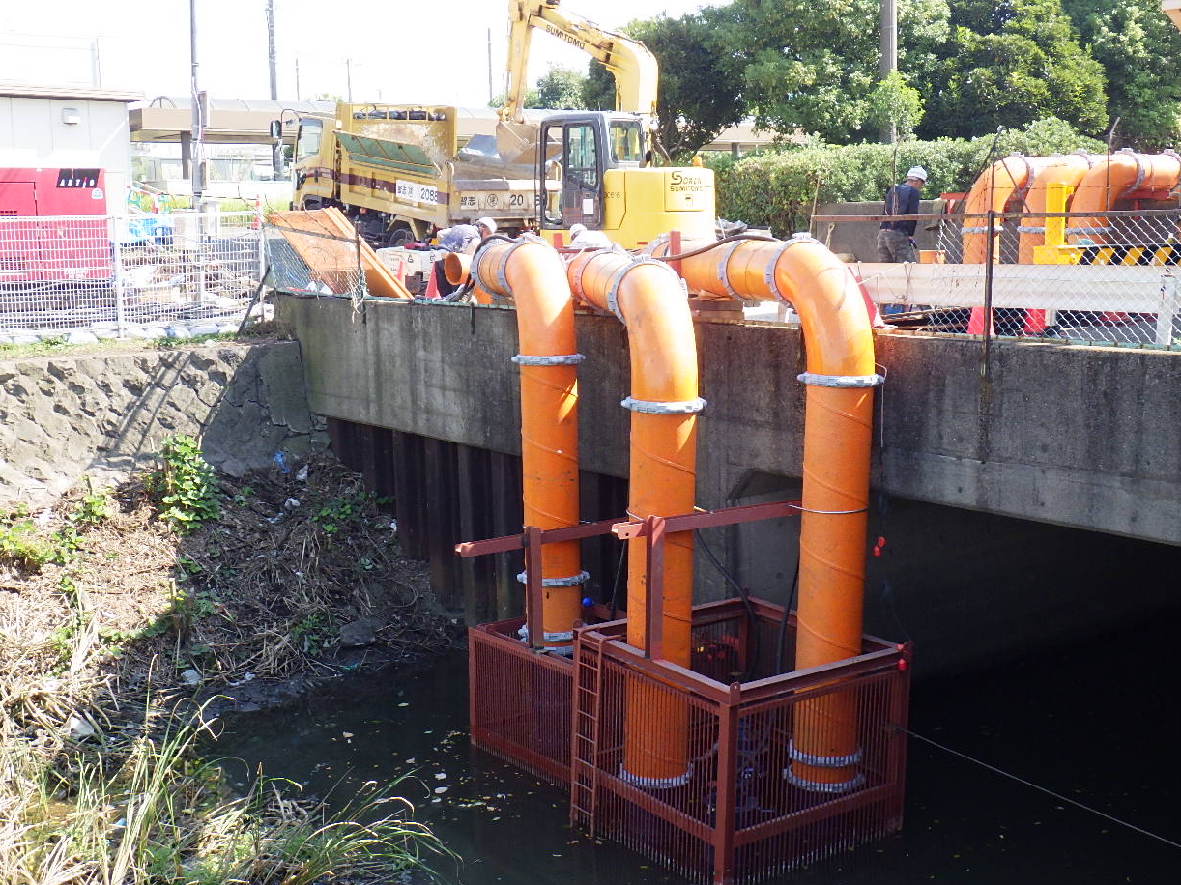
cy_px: 463
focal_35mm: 44
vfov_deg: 32.9
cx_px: 608
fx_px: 1501
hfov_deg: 42.9
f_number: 5
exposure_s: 1/200
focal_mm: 7.5
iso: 250
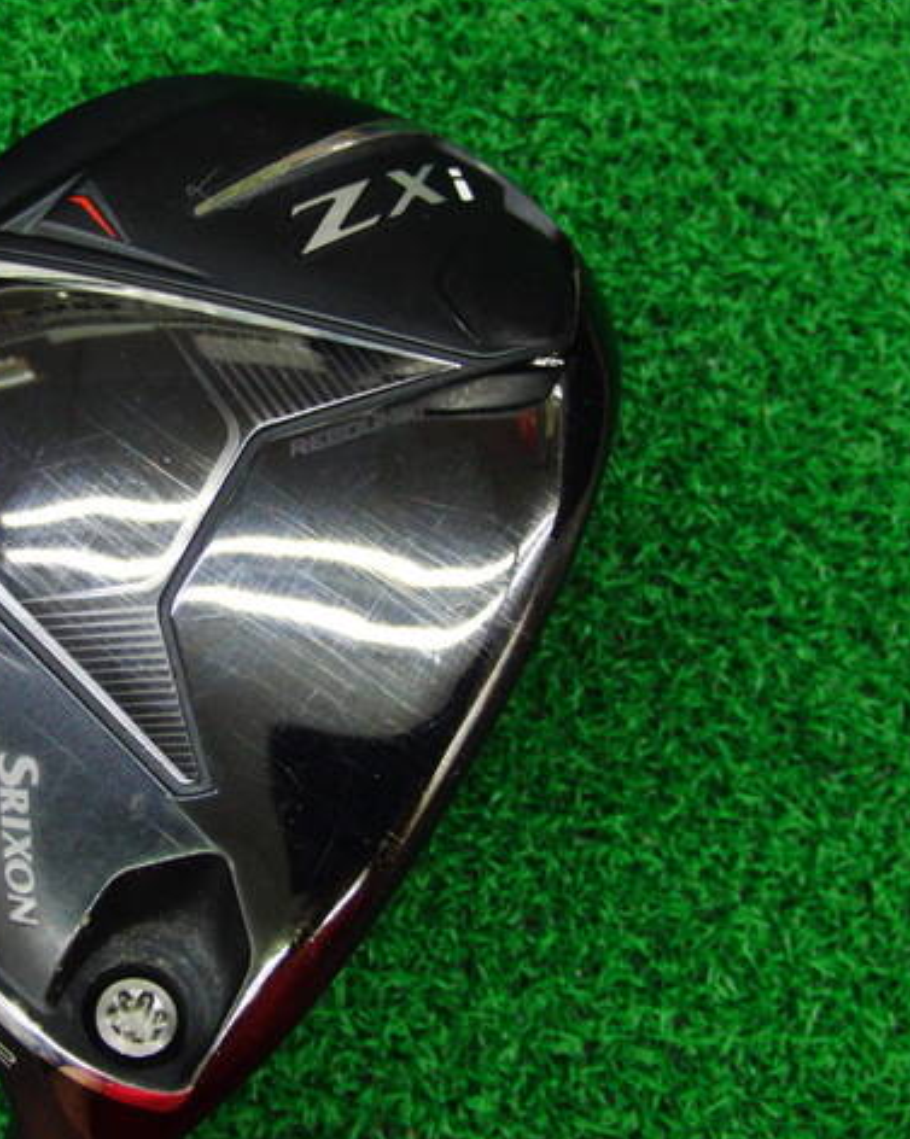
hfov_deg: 30.3
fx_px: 1651
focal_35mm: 49
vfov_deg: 38.1
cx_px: 237
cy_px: 562
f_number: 3.6
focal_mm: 6.42
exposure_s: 1/40
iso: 400
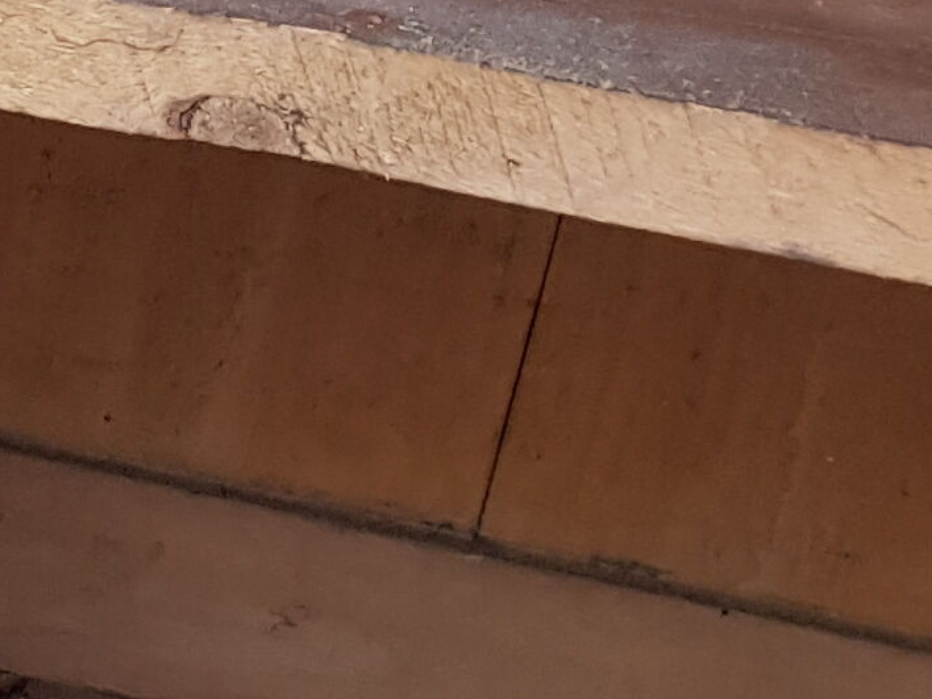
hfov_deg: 11.7
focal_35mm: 148
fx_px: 3985
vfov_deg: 10.0
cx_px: -1045
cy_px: 319
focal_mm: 4.2
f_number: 1.7
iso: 100
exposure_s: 1/60
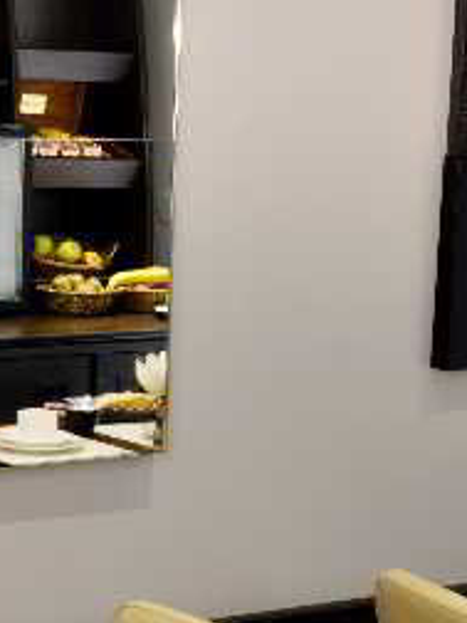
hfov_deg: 13.7
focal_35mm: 107
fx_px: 1925
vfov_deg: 18.4
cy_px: 279
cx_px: 54
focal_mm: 35
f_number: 22
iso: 125
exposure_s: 4
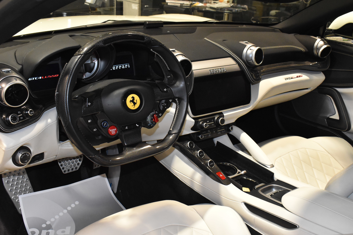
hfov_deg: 51.9
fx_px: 363
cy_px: 115
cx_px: 175
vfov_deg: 35.9
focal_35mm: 37
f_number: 8
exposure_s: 1/60
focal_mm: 24
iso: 4000
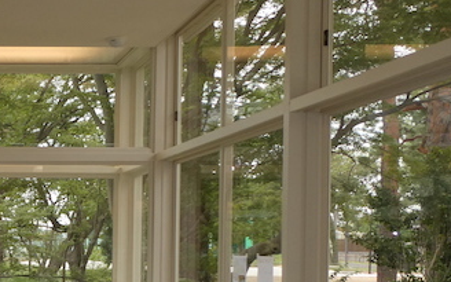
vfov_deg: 20.4
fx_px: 762
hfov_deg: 28.8
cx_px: -84
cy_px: 265
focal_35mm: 62
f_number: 3.3
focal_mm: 4.3
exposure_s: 1/100
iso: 80
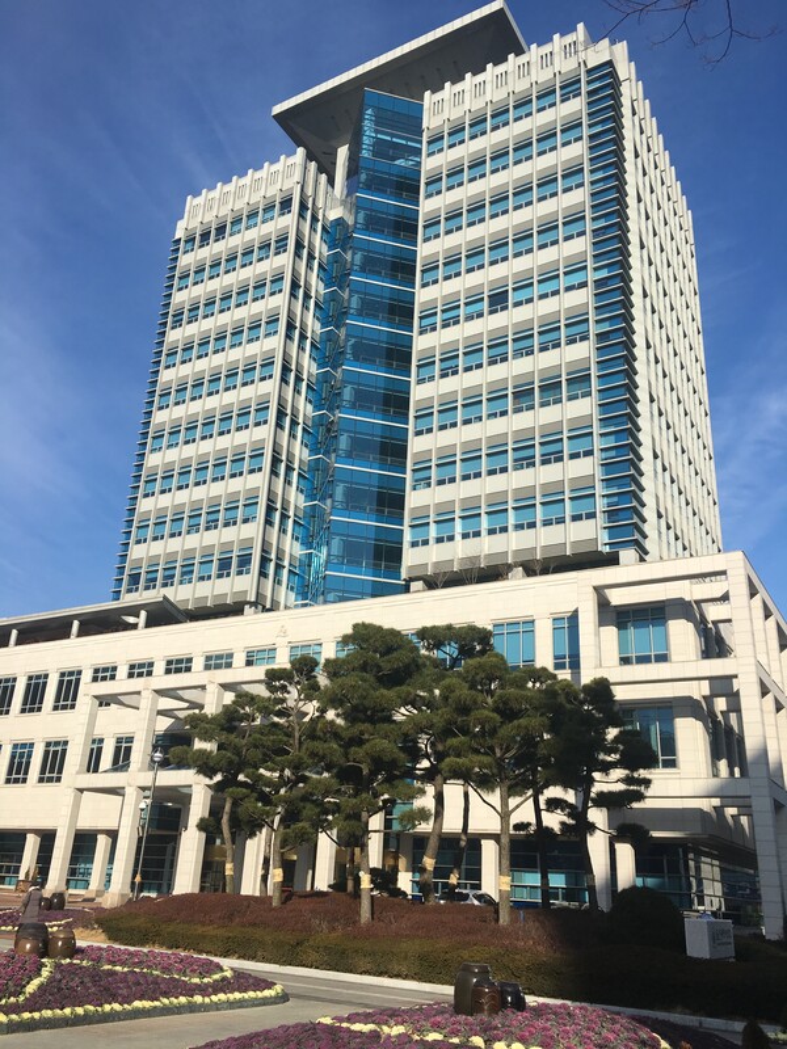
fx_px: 879
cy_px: 524
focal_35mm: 29
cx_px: 394
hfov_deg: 48.2
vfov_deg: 61.7
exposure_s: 1/1832
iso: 25
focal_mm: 4.15
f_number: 2.2
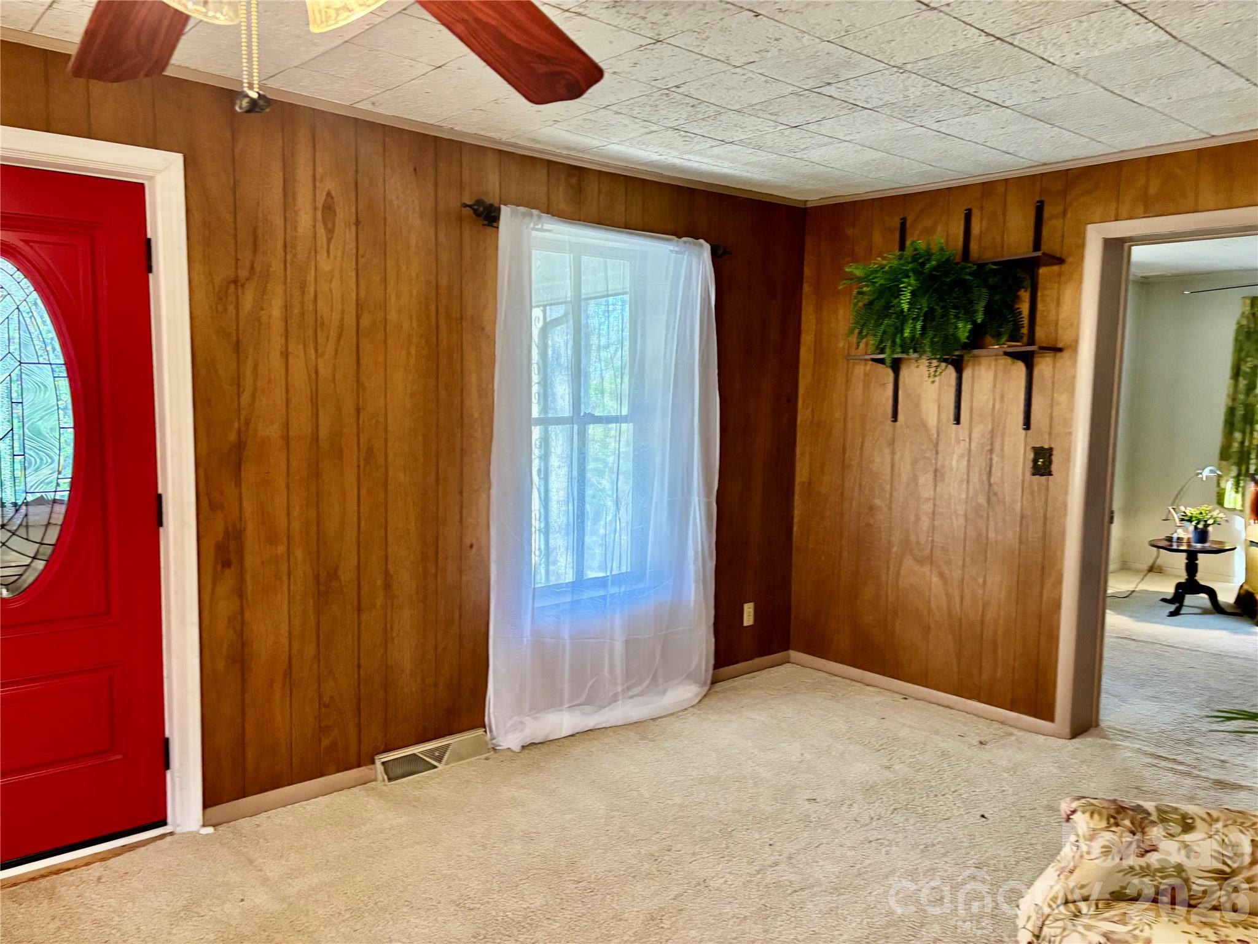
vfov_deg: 53.1
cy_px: 472
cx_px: 629
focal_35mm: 26
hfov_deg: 67.3
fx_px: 945
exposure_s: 1/60
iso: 250
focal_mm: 5.96
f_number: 1.6
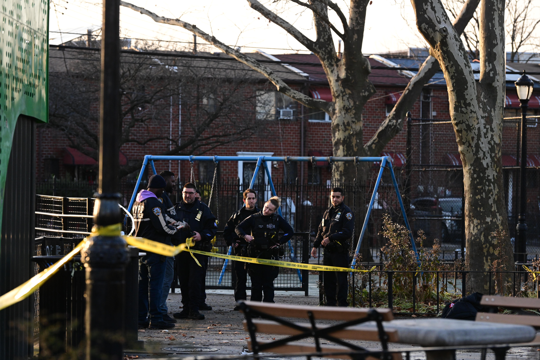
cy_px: 180
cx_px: 270
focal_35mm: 155
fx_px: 2325
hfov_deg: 13.2
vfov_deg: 8.9
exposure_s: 1/1250
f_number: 5
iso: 2000
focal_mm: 155
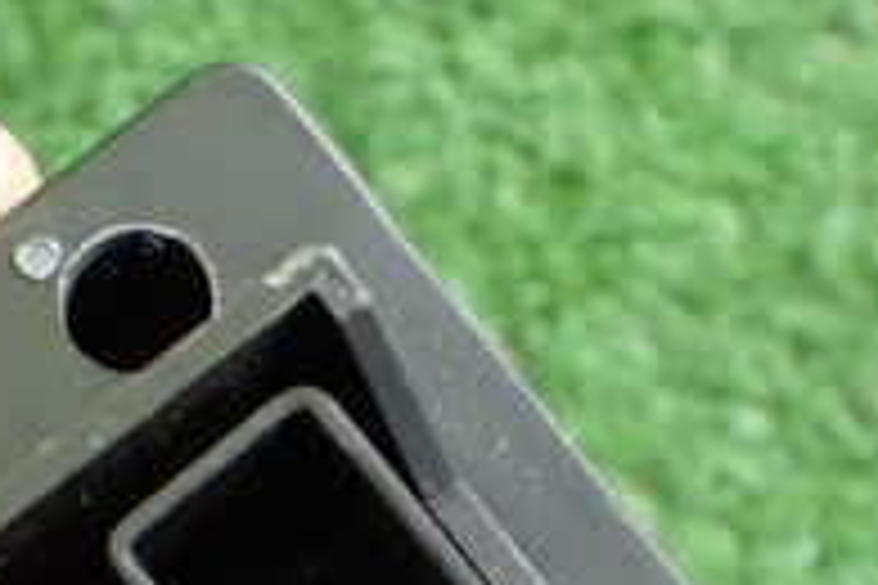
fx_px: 2341
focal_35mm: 96
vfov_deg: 13.7
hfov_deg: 21.2
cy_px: 788
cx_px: 423
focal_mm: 5.4
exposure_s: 1/80
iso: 800
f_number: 2.3
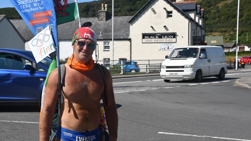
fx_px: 419
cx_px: 126
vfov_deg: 19.1
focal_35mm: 63
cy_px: 74
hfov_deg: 33.3
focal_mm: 40
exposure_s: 1/320
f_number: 9
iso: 100
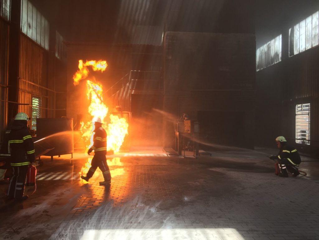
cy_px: 120
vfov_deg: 48.2
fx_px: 267
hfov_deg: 61.7
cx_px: 160
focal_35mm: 29
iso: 32
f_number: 2.2
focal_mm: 4.15
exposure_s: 1/60
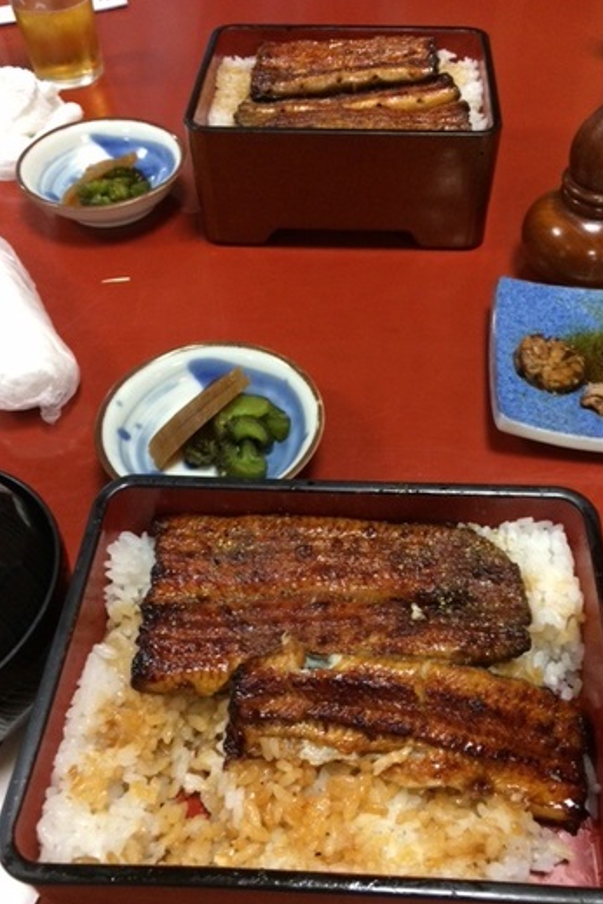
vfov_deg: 58.7
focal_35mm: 32
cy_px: 454
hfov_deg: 41.0
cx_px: 344
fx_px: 804
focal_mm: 4.12
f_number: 2.2
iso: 250
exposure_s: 1/30
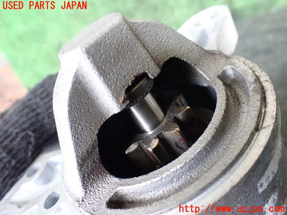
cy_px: 108
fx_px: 249
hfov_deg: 60.0
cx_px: 144
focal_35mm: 30
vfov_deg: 46.8
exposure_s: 1/40
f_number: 2.3
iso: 800
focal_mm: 5.4
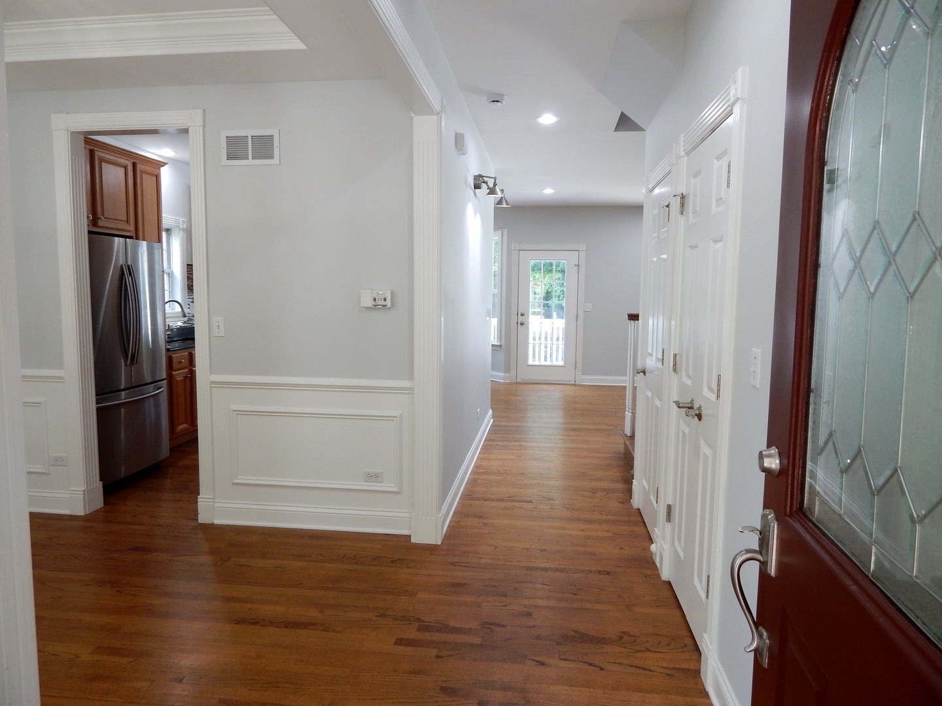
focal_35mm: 22
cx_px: 471
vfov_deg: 61.1
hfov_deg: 76.4
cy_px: 353
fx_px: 599
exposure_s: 1/30
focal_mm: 4
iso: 125
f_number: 3
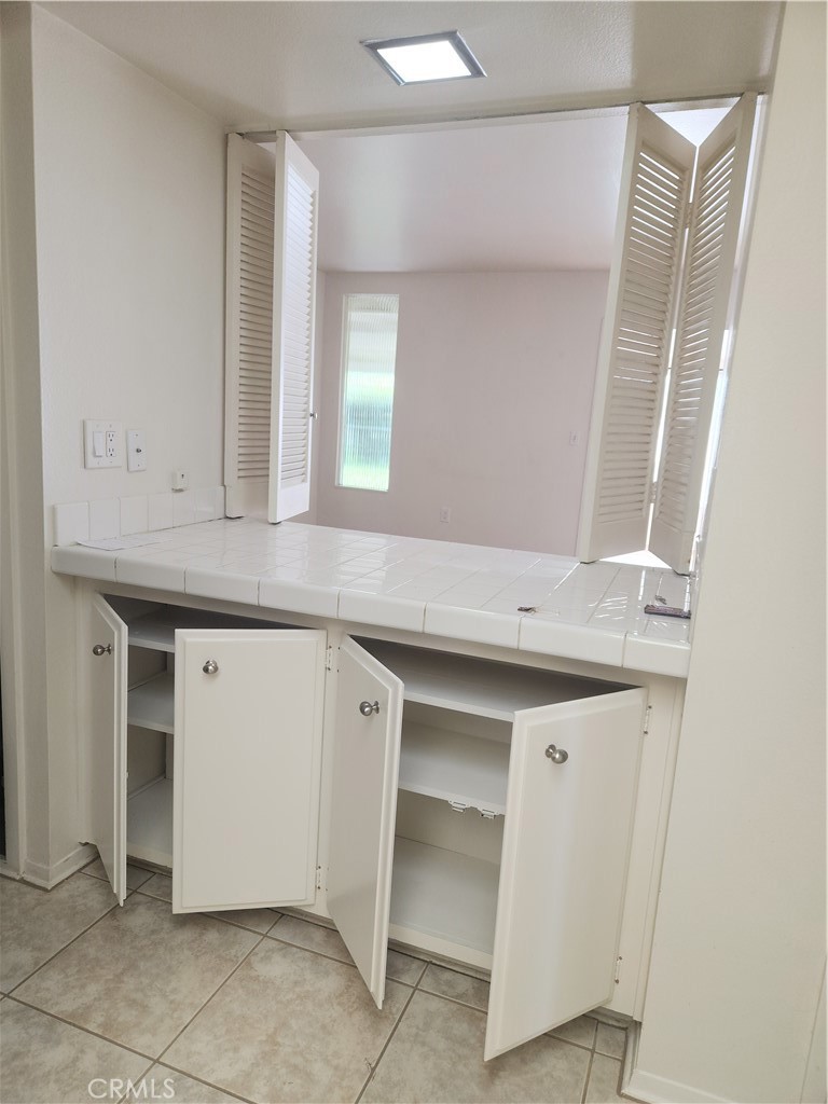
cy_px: 552
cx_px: 414
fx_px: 734
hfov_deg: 58.9
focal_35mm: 23
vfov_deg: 73.9
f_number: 1.8
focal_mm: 5.4
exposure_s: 1/60
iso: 64
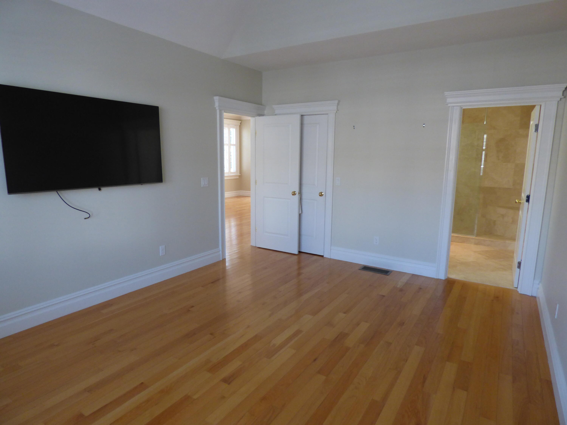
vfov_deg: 66.0
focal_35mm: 20
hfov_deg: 81.7
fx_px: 328
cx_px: 284
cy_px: 212
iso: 320
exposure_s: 1/60
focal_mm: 3.58
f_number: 2.8
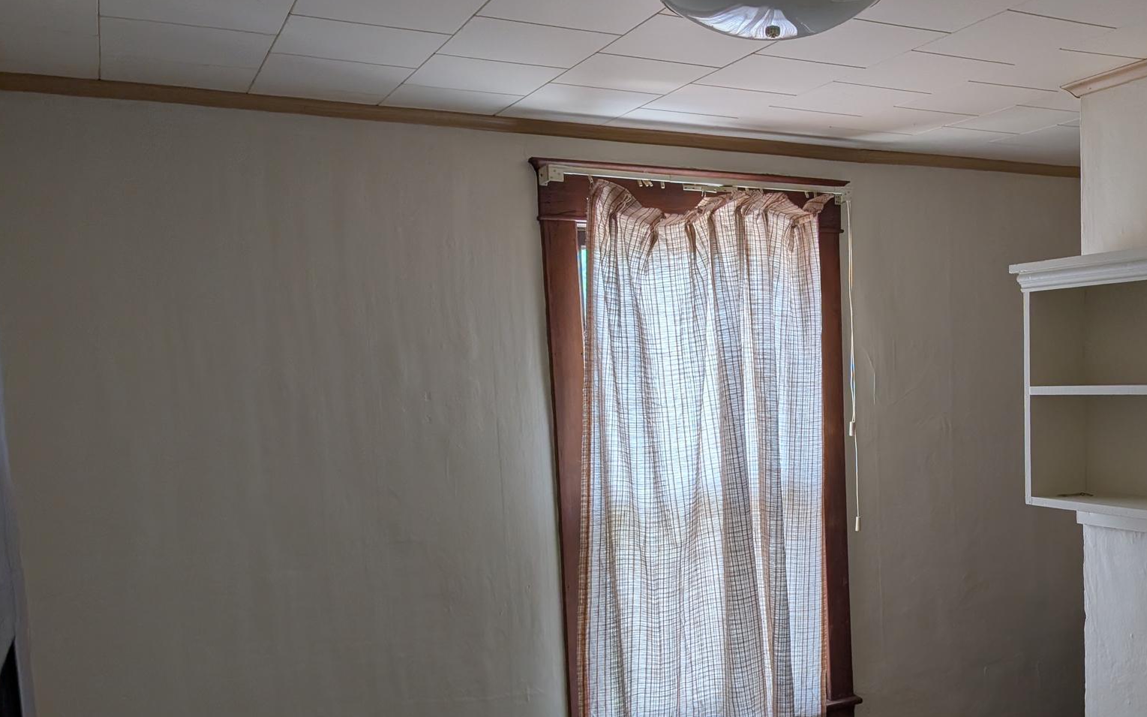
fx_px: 1063
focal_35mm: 34
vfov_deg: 36.7
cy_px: 496
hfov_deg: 55.6
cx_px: 758
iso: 23
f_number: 1.68
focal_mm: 6.9
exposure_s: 1/384
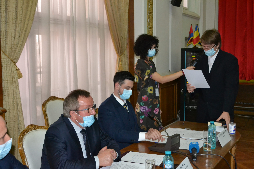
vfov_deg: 29.9
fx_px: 317
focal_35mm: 45
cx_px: 127
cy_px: 84
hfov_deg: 43.6
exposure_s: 1/60
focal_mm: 30
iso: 3200
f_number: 4.5
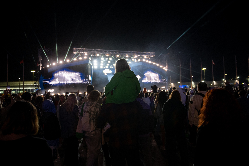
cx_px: 124
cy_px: 83
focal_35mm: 24
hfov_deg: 73.7
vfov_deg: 53.1
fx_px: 166
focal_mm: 24
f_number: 2.8
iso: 1600
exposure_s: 1/125
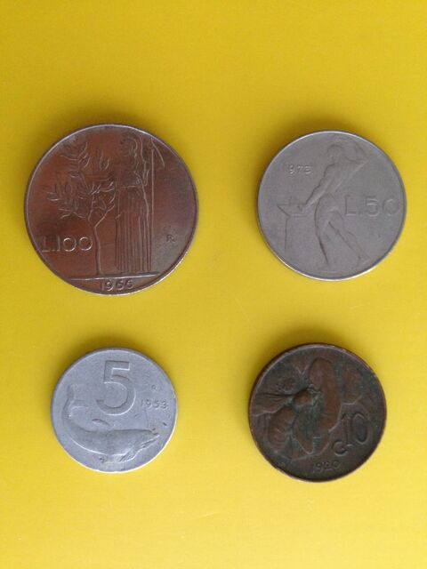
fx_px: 543
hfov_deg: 42.9
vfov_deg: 55.4
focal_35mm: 33
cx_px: 214
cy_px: 284
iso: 200
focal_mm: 4.12
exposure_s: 1/20
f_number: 2.4
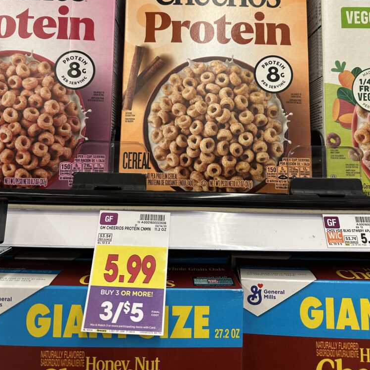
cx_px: 186
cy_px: 127
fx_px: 351
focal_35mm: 29
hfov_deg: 55.6
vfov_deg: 54.6
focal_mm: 6.86
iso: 125
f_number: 1.78
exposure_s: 1/61
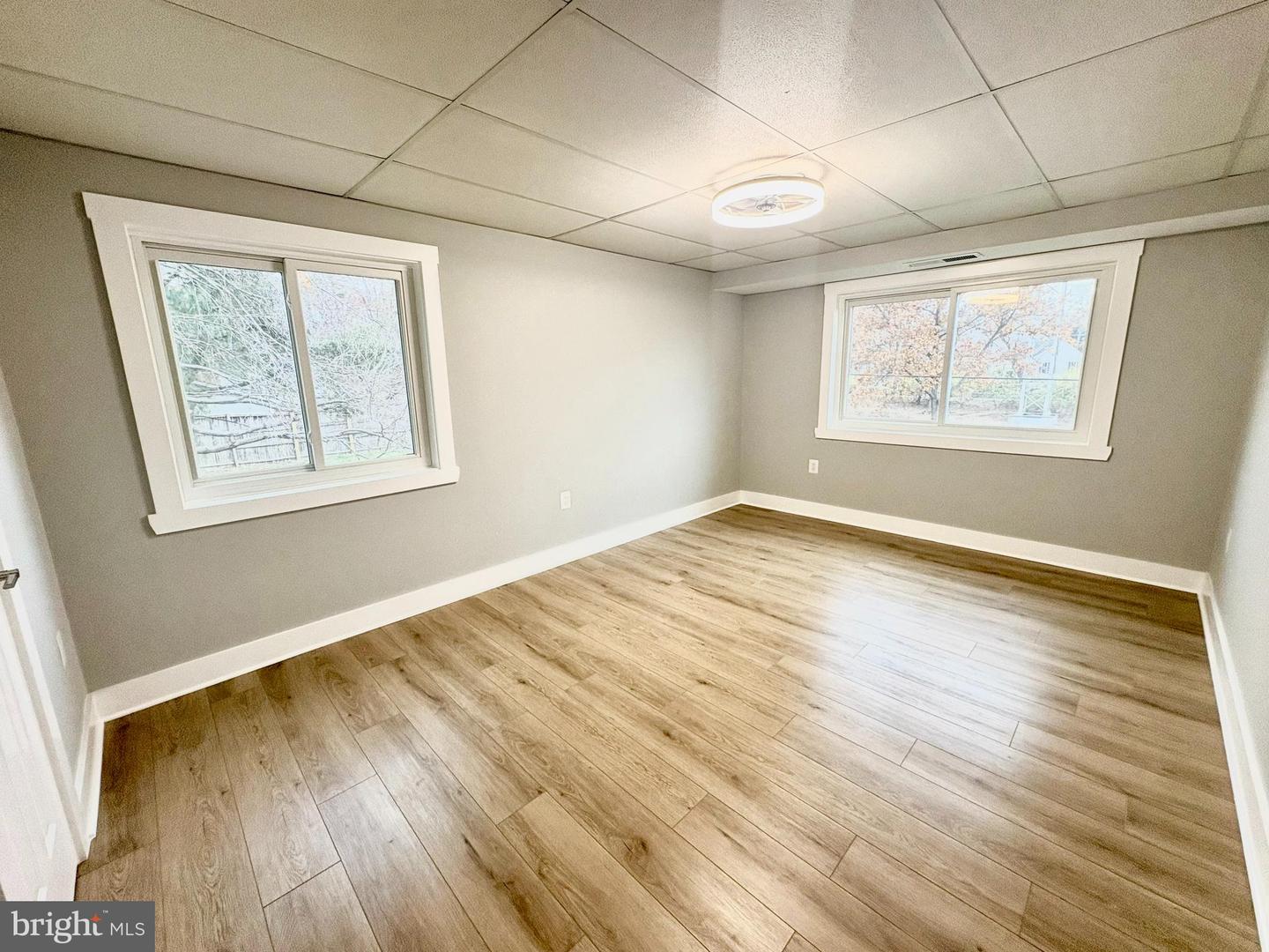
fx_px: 513
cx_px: 634
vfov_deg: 85.7
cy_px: 476
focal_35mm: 14
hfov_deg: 102.1
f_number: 2.2
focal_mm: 2.22
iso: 160
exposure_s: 1/60
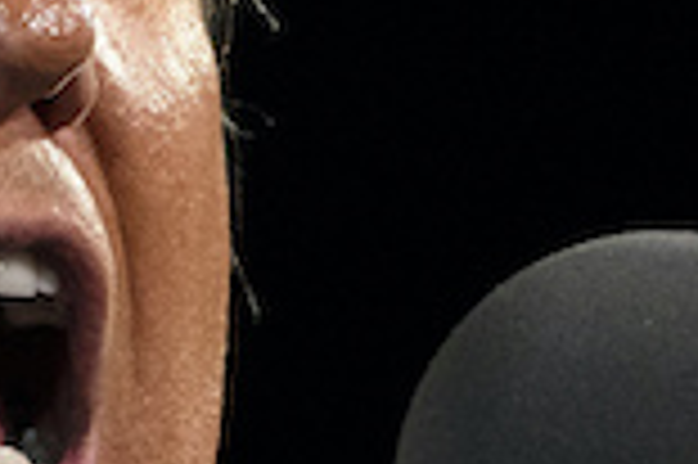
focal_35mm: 1485
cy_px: 757
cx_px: -576
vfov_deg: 0.9
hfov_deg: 1.4
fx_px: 28762
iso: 2500
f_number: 5.6
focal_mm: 192
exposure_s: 1/800
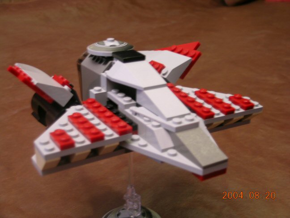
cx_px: 145
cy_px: 109
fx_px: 419
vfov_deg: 29.1
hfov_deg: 38.2
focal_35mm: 50
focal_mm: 10.3
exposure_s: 1/5.2
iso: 50
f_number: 3.4
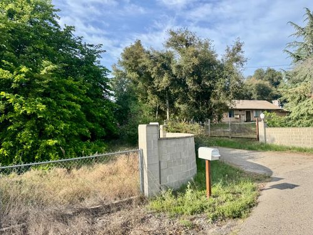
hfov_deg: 71.6
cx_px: 156
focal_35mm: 24
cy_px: 118
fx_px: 217
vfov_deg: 56.8
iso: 80
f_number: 1.78
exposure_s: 1/2506
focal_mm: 6.76
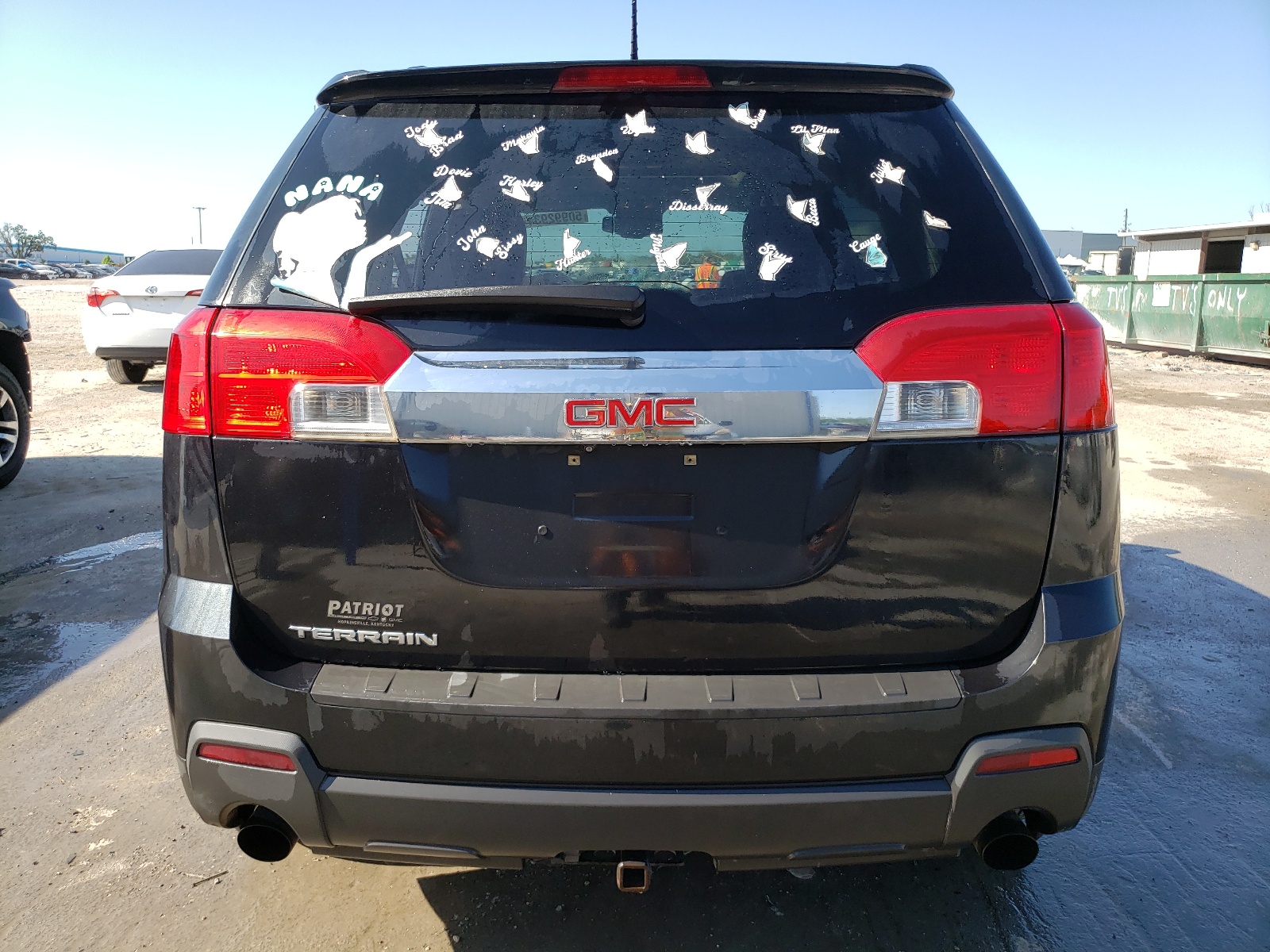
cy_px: 476
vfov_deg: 53.1
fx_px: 954
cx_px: 635
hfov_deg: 67.3
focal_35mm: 26
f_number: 1.5
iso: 50
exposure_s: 1/1250
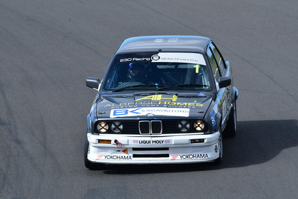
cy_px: 100
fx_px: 6210
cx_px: 149
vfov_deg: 1.8
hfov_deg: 2.7
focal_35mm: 750
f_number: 13
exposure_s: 1/640
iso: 800
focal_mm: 500
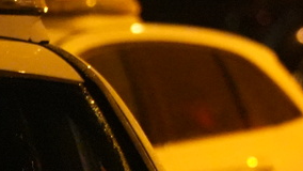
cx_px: -139
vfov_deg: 1.1
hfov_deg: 1.9
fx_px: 9090
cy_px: 385
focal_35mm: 1131
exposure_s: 1/50
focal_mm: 175
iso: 12800
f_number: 4
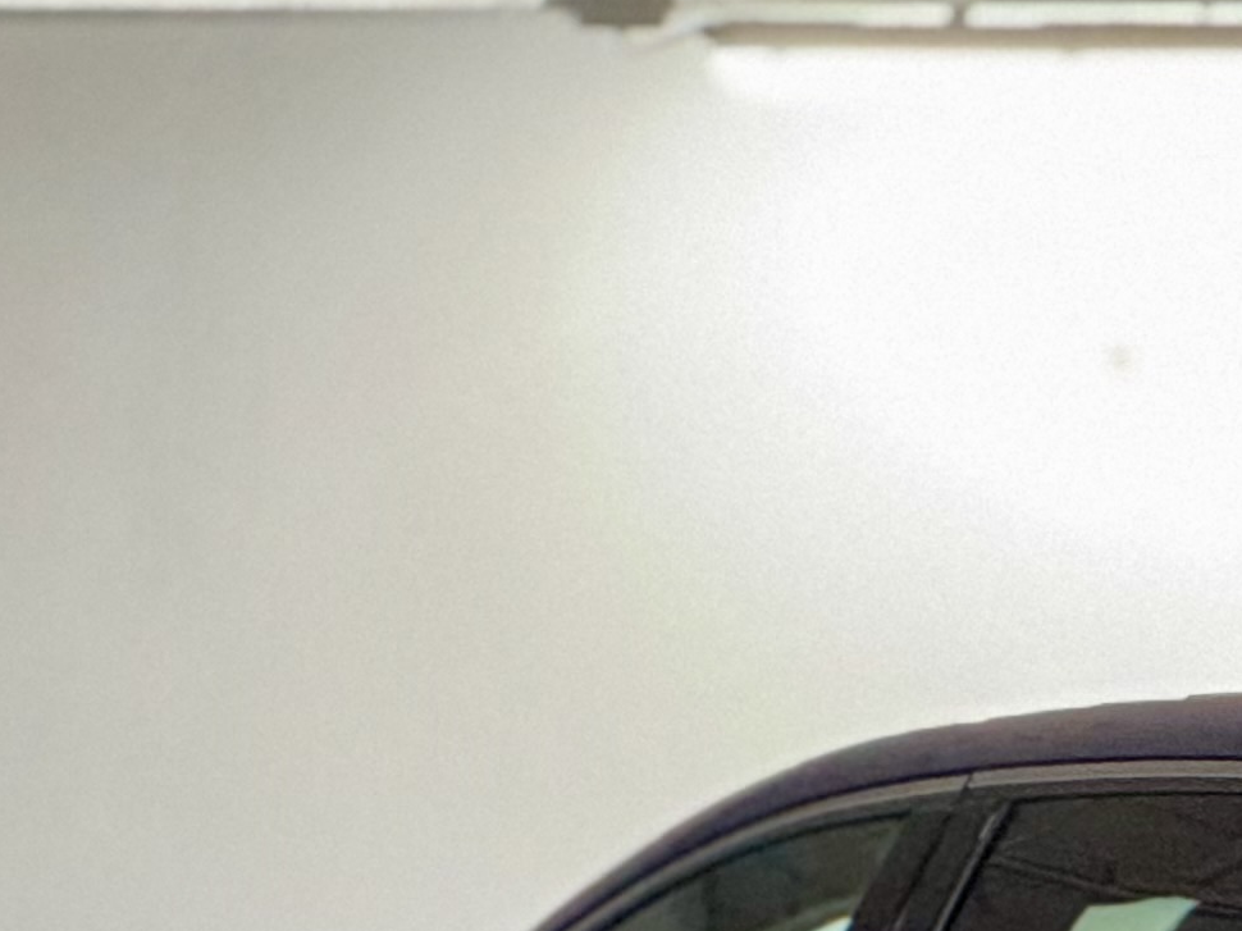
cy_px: 1830
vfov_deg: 3.0
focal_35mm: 499
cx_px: 1892
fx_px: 17899
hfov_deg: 4.0
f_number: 2.8
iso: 500
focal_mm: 15.66
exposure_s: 1/56
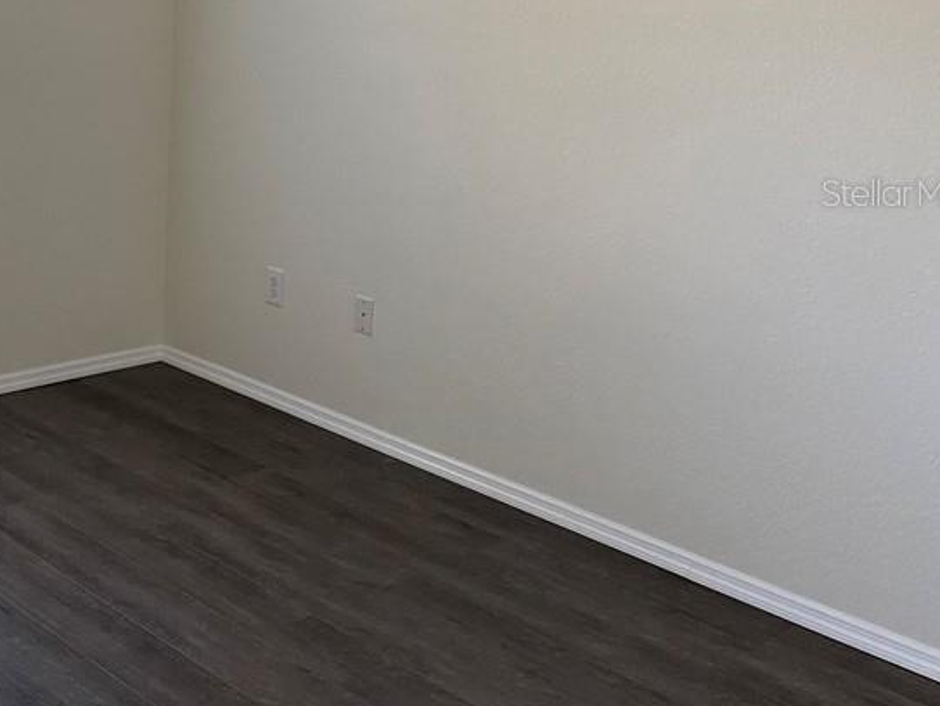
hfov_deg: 36.5
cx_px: 99
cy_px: 192
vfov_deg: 29.3
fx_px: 1331
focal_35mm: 49
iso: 160
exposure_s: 1/60
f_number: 1.8
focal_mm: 4.25
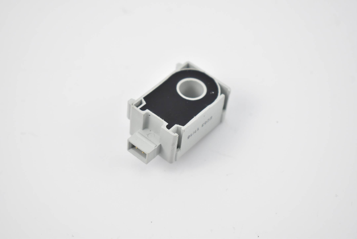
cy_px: 120
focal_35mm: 82
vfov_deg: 16.6
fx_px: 819
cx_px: 178
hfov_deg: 24.6
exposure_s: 1/100
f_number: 5.6
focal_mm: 55
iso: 500
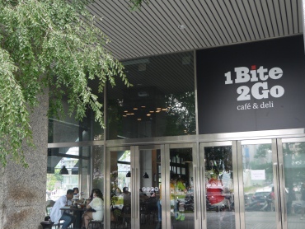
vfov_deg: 31.5
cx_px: 138
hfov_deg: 41.2
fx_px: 406
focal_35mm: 46
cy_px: 124
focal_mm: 19
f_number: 4.3
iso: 160
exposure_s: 1/80
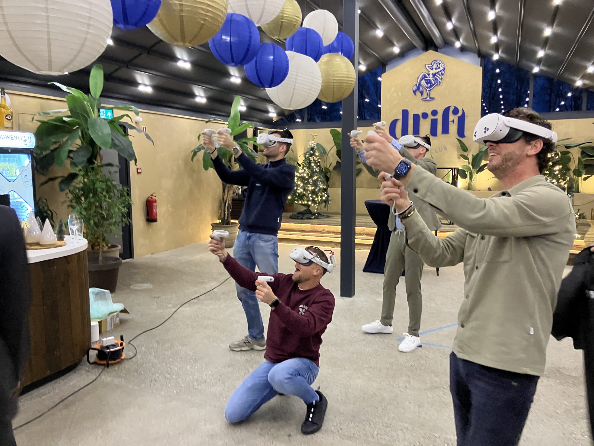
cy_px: 223
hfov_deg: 63.4
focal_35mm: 28
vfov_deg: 49.7
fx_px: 480
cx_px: 297
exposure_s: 1/25
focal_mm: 3.99
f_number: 1.8
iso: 500
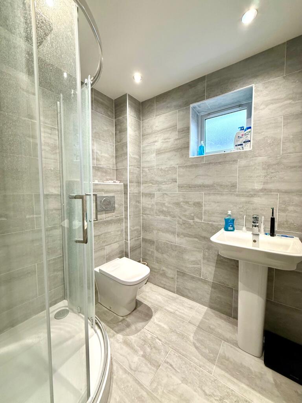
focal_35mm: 14
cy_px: 202
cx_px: 151
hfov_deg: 85.7
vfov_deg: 102.1
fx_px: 163
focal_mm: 2.22
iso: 250
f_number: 2.2
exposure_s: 1/100
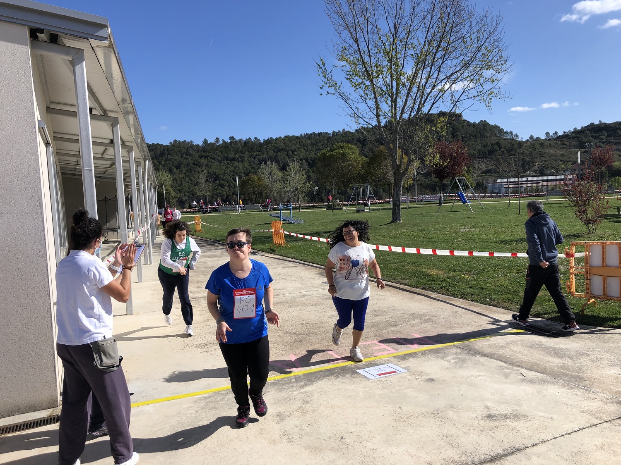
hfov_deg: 63.4
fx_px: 502
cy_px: 232
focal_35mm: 28
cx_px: 310
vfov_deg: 49.7
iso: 25
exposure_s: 1/2825
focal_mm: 3.99
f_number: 1.8
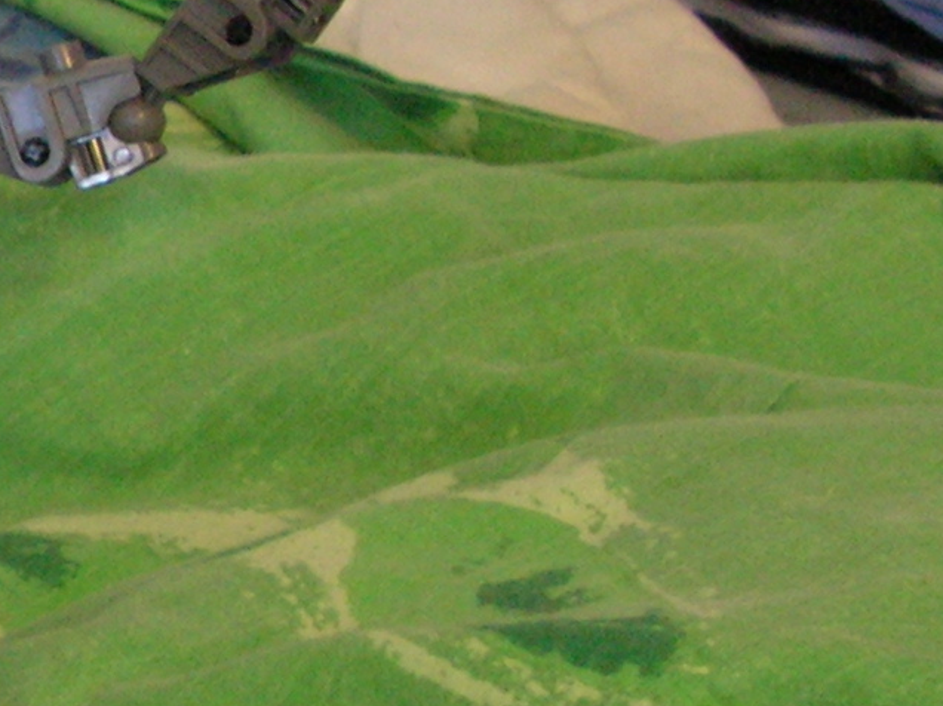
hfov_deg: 14.6
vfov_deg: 11.7
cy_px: 334
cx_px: -463
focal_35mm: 126
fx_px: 3430
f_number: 2.8
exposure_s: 1/9.4
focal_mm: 5.8
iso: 200
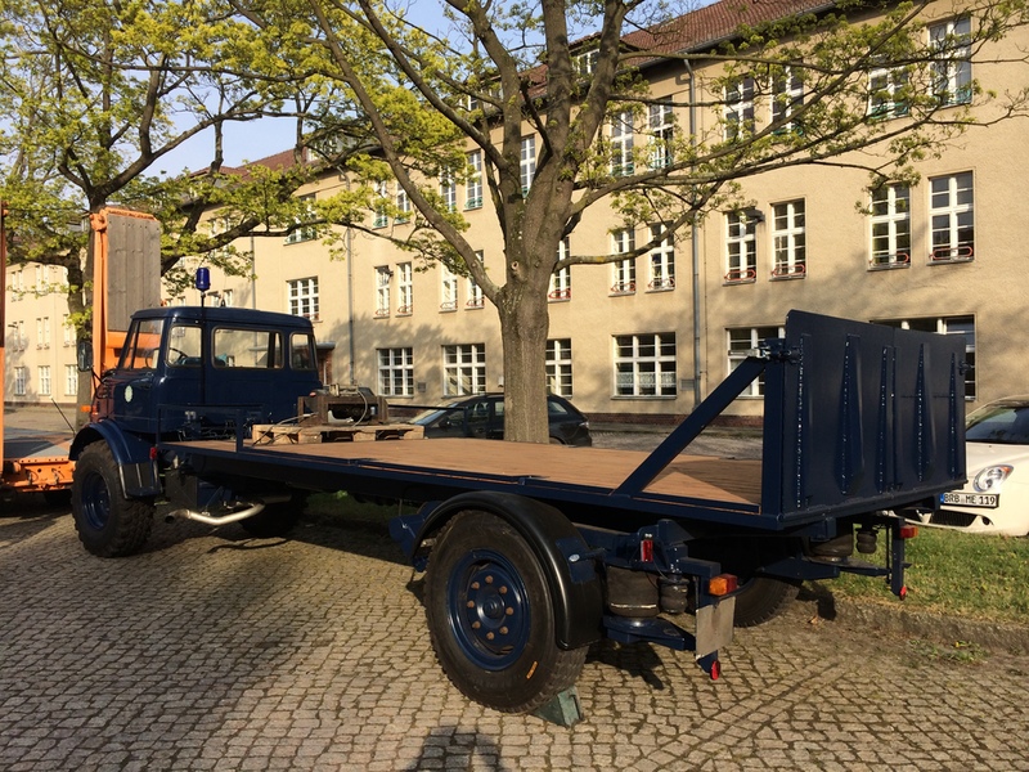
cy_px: 386
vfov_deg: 46.8
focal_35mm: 30
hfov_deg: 60.0
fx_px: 892
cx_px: 514
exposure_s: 1/1414
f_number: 2.2
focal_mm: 4.12
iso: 32
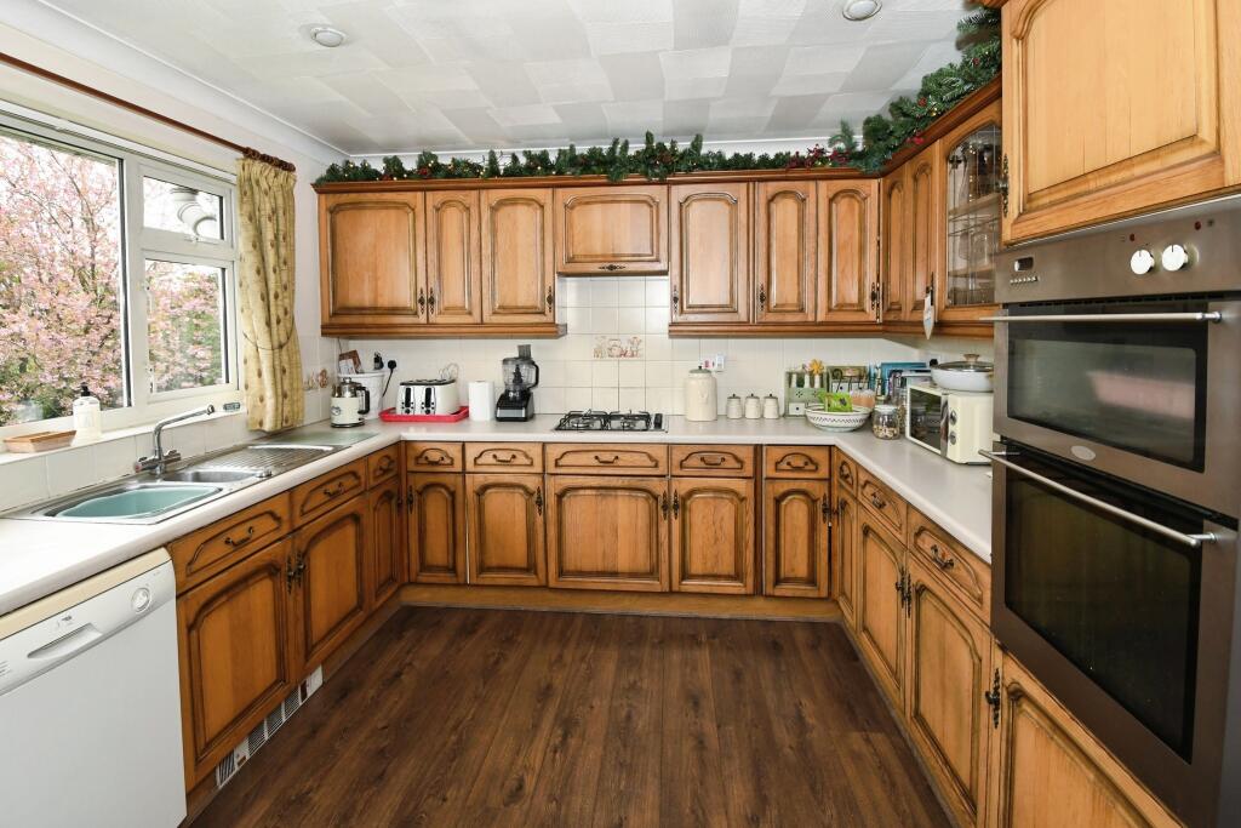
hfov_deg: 100.4
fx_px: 517
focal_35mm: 15
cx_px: 620
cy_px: 414
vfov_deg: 77.3
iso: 800
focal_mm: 10
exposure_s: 1/60
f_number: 7.1
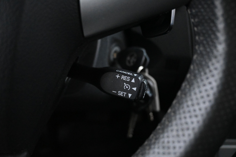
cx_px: 118
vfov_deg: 43.6
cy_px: 78
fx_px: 197
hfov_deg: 61.9
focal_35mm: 30
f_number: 3.8
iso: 10000
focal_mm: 20
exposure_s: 1/30
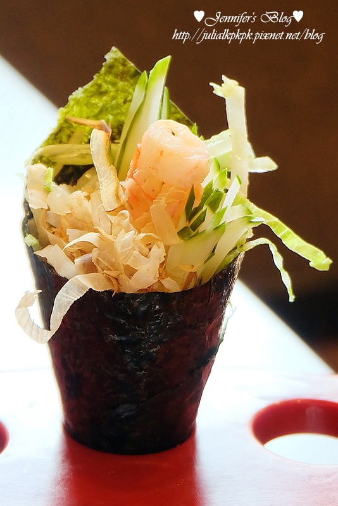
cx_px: 169
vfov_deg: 40.3
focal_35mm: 49
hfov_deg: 27.5
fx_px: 689
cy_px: 253
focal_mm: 32.5
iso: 800
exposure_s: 1/60
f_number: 5
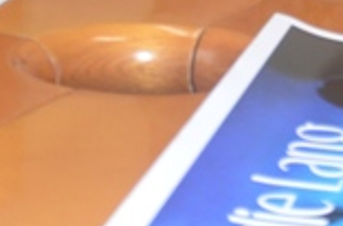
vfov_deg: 8.5
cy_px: -165
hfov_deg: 13.3
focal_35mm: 154
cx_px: 279
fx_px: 1463
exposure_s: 1/60
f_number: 3.8
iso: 1250
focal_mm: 25
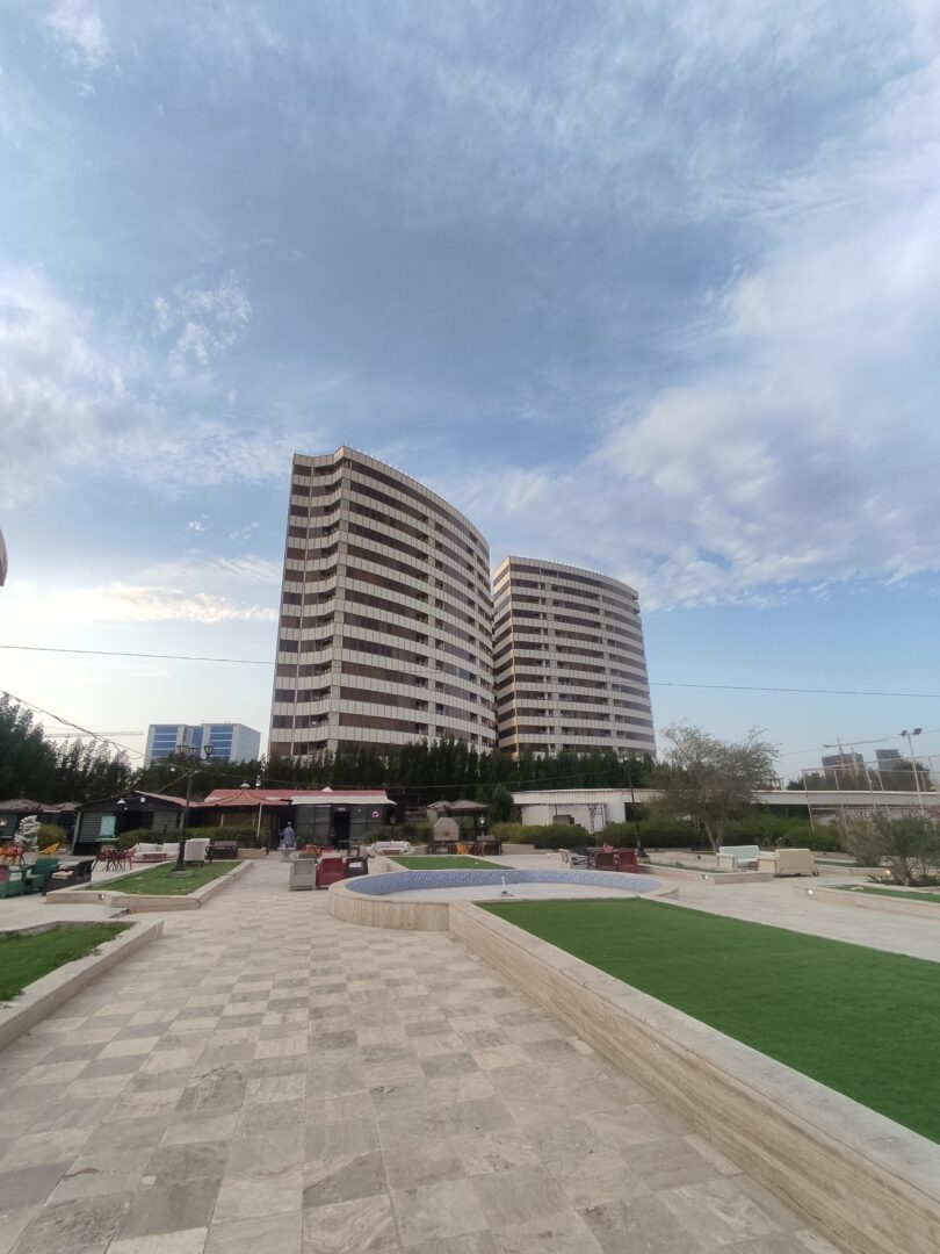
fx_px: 543
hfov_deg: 81.7
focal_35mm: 15
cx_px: 470
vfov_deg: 98.2
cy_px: 627
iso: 50
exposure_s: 1/565
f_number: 2.2
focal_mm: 1.6
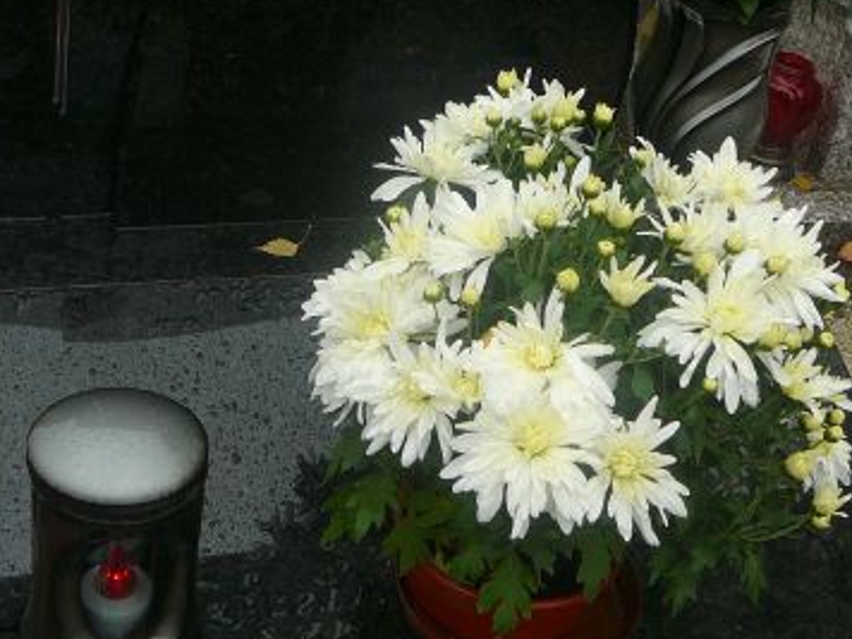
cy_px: 196
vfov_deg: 23.1
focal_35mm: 63
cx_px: 436
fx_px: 1551
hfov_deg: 30.7
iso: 80
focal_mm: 5.2
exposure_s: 1/200
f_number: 2.8
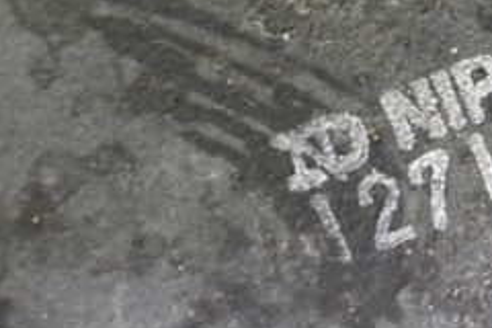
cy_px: 160
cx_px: 613
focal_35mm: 78
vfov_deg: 17.5
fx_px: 1066
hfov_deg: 23.4
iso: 800
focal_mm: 5.4
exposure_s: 1/30
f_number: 2.3
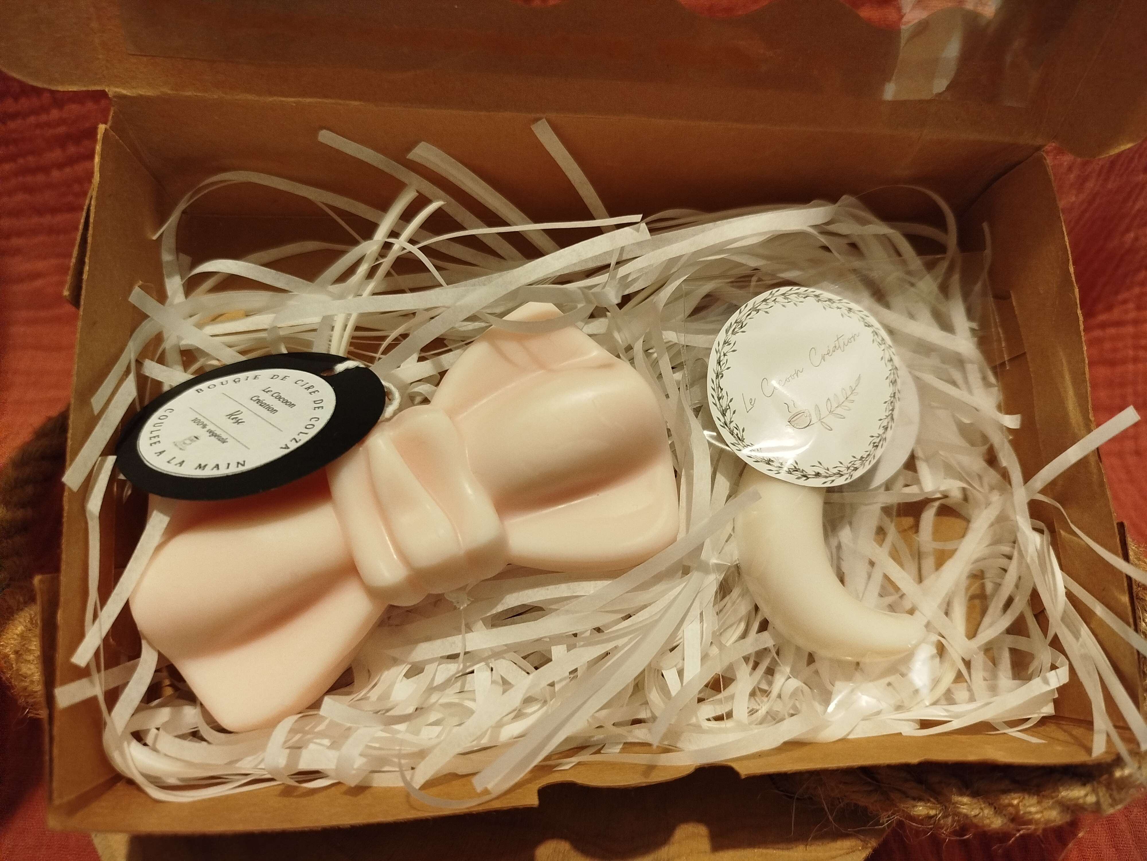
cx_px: 574
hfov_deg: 71.6
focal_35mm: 24
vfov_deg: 56.8
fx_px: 795
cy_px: 430
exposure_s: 1/33
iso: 640
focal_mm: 5.31
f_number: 1.7
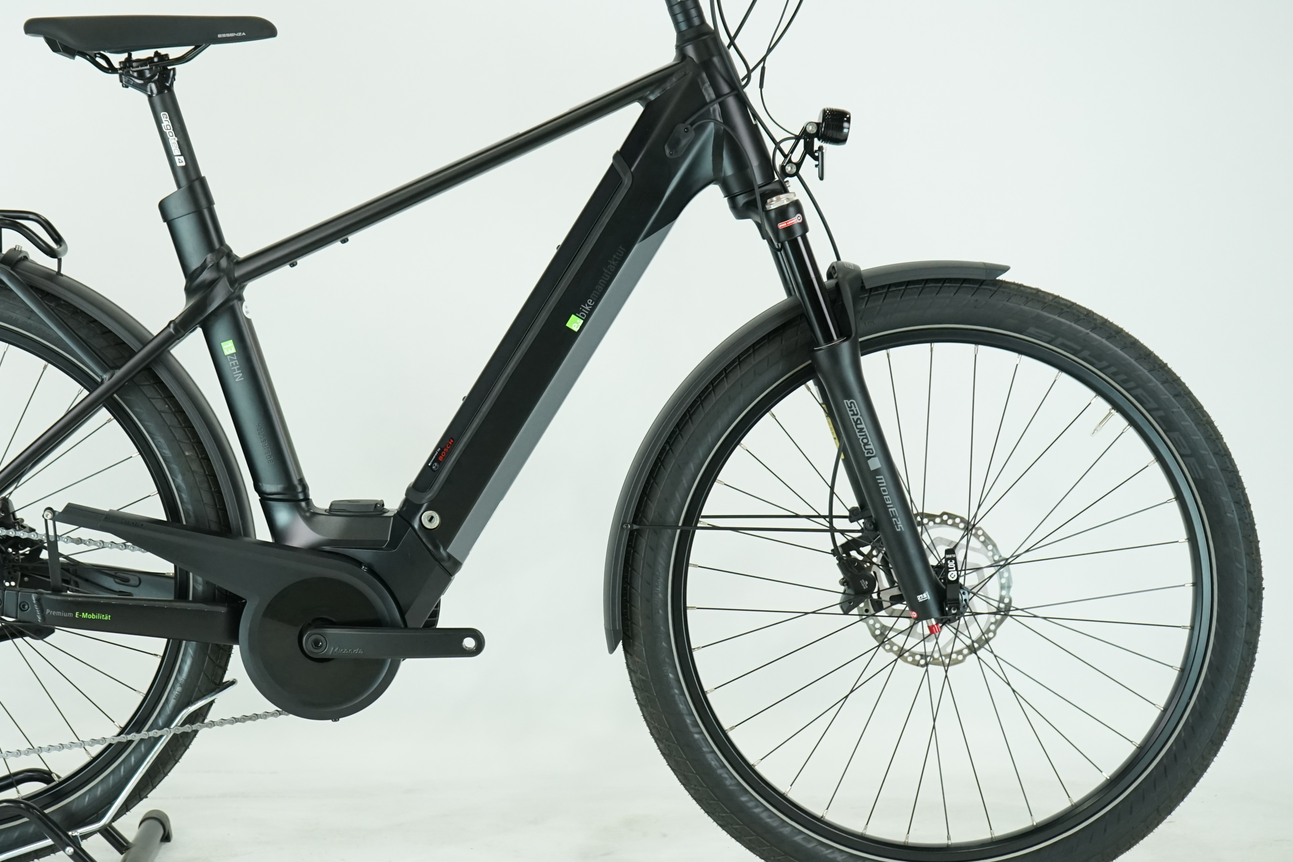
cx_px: 453
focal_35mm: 71
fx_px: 2550
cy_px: 357
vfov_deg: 19.2
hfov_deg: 28.3
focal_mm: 51
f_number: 5.6
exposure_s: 1/200
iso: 1600
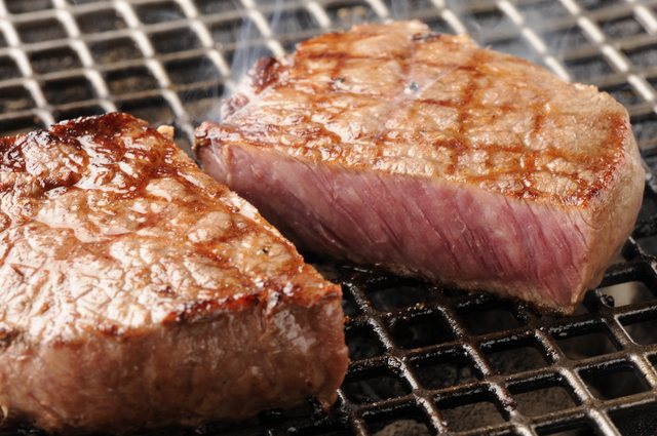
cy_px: 218
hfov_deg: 19.5
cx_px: 328
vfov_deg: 13.0
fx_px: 1914
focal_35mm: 105
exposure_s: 1/60
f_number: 18
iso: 200
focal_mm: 105
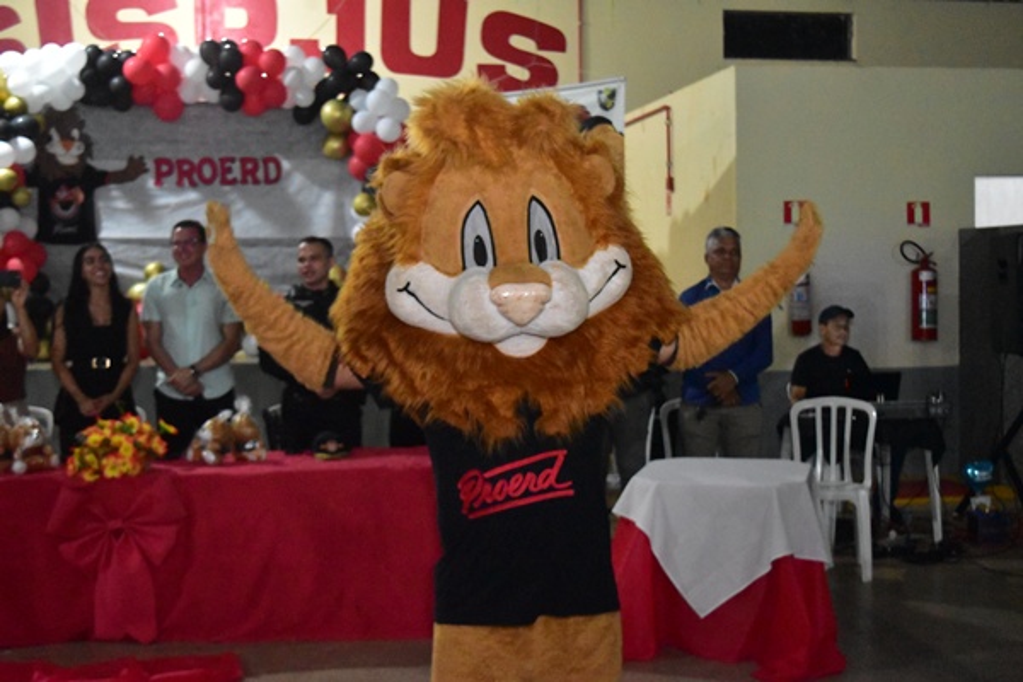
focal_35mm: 48
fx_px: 1364
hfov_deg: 41.1
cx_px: 512
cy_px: 341
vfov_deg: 28.1
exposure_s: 1/100
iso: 10000
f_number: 4.5
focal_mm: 32
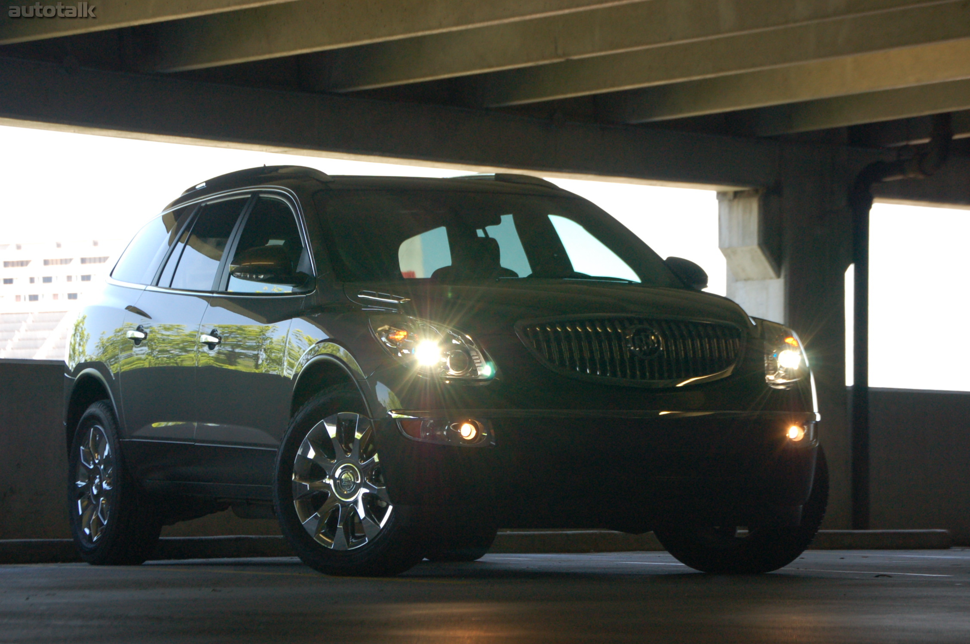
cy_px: 322
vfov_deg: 10.1
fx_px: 3631
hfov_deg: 15.2
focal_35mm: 135
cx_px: 485
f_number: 8
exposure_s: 1/200
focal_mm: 90
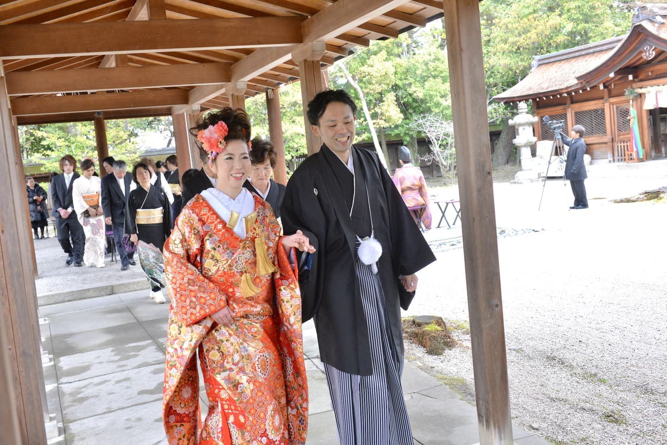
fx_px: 741
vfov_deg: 33.4
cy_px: 222
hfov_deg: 48.4
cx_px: 334
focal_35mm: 40
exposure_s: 1/200
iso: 2000
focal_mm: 40
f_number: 5.6
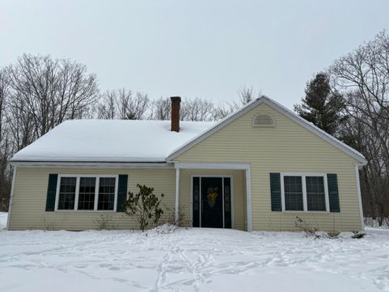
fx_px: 303
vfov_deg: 51.4
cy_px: 148
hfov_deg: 65.3
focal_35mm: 27
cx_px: 189
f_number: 1.6
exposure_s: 1/5348
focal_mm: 5.96
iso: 50
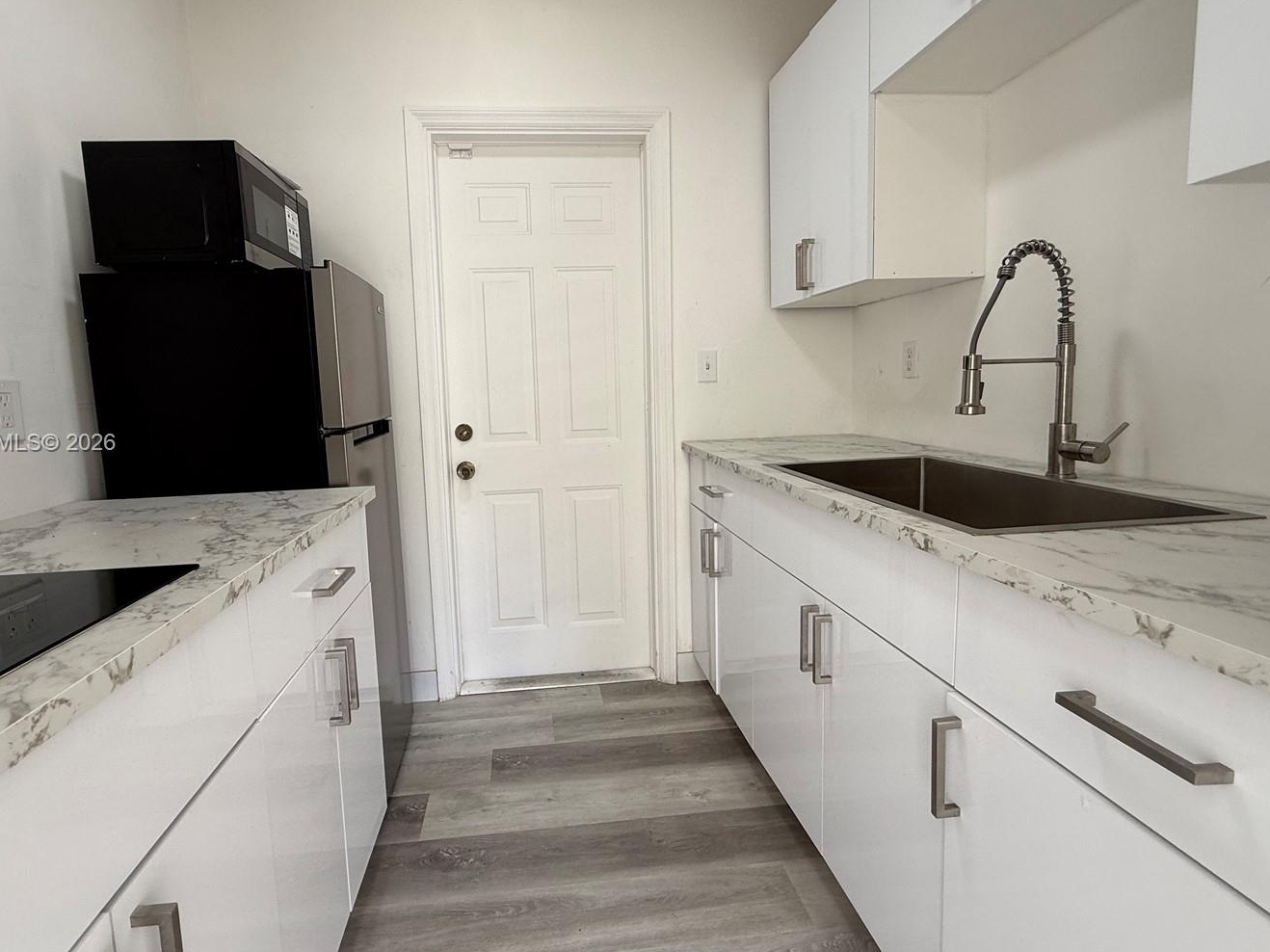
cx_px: 587
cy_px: 444
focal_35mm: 17
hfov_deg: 90.9
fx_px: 624
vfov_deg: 74.6
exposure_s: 1/99
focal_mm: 2.22
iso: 50
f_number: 2.2
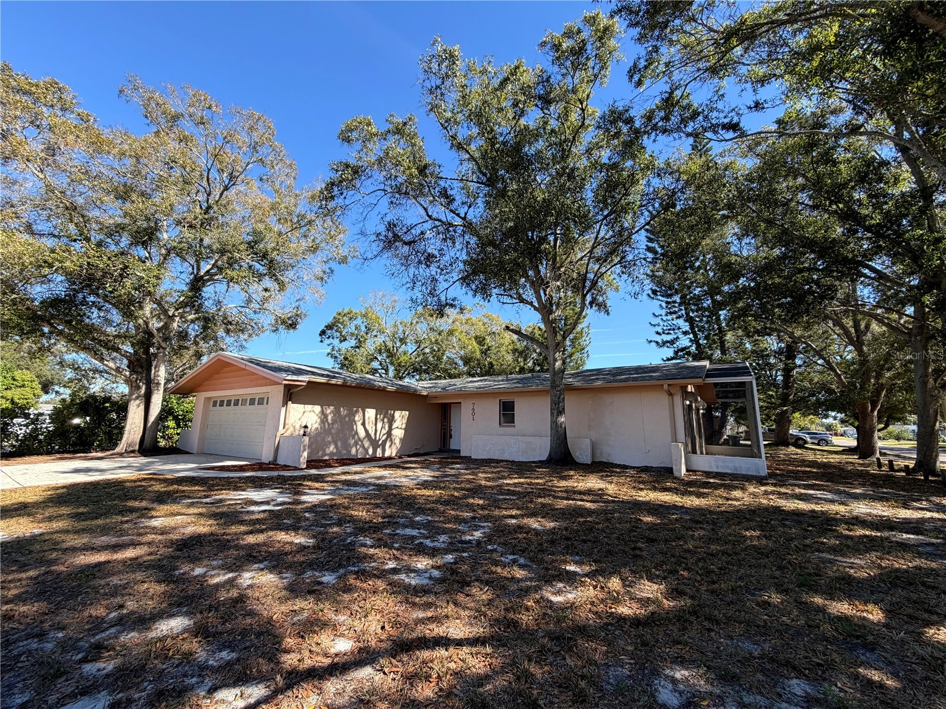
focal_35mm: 14
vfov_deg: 85.7
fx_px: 383
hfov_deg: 102.1
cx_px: 473
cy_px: 354
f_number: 2.2
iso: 64
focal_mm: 2.22
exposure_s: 1/502
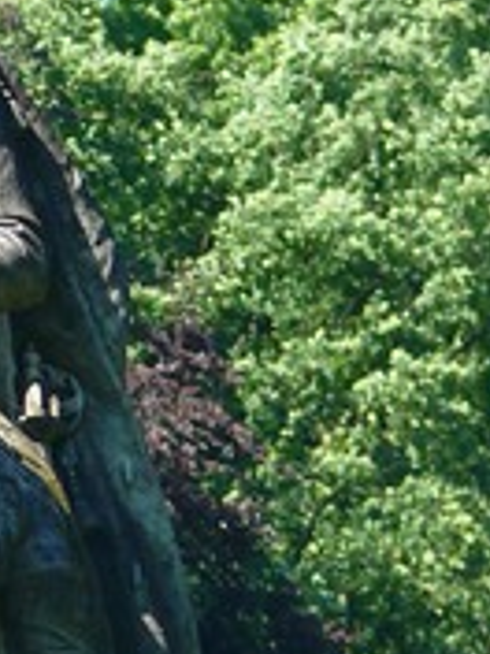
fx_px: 15250
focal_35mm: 808
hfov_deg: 1.8
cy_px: 561
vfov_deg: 2.5
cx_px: -304
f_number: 4
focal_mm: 40.2
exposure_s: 1/125
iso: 100
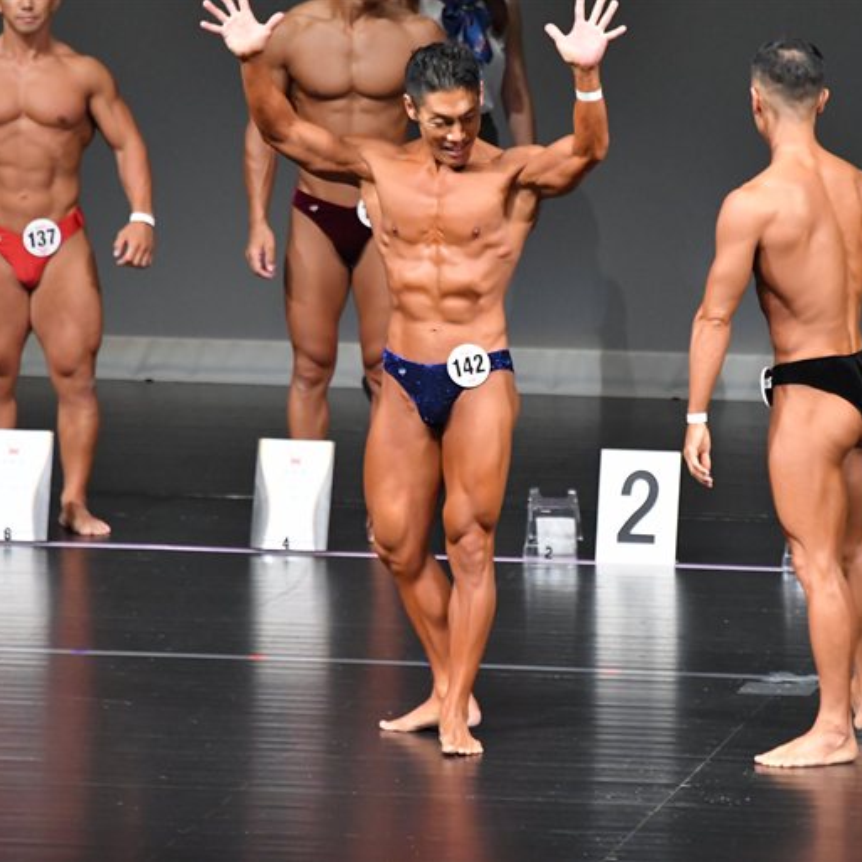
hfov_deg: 4.3
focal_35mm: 404
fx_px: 11382
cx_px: 533
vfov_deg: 4.3
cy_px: 432
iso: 5000
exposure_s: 1/400
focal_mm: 210
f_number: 5.6
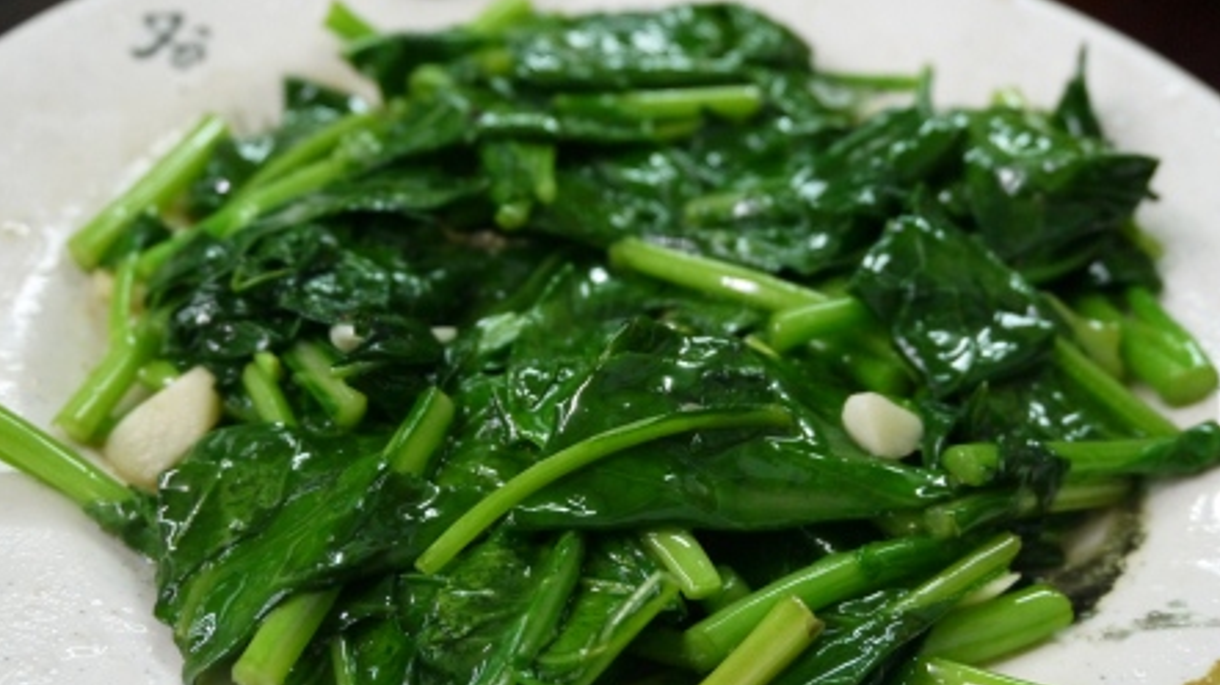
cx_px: 604
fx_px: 1358
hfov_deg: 48.4
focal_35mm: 42
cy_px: 442
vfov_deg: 28.2
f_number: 4.4
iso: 1250
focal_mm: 19
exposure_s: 1/60
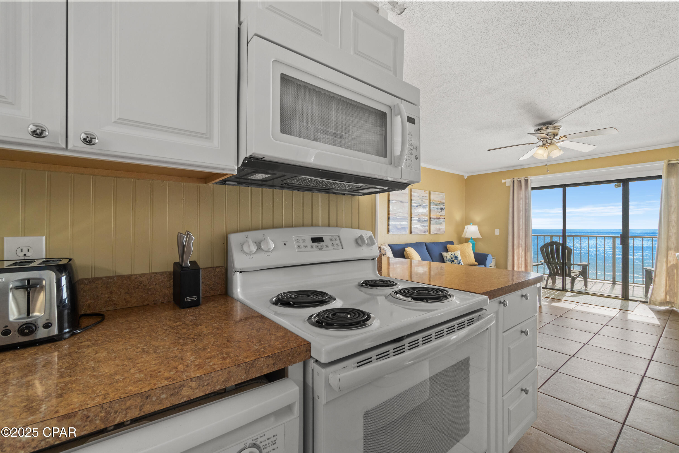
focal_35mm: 15
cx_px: 340
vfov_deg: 77.3
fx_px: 283
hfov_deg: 100.4
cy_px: 226
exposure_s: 1/5
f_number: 9
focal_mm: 10
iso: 400
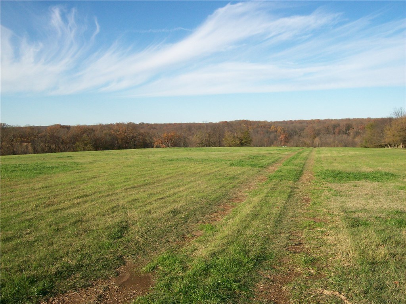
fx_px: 422
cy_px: 152
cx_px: 203
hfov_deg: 51.4
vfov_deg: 39.6
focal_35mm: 36
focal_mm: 6
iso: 80
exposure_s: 1/503
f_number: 4.8
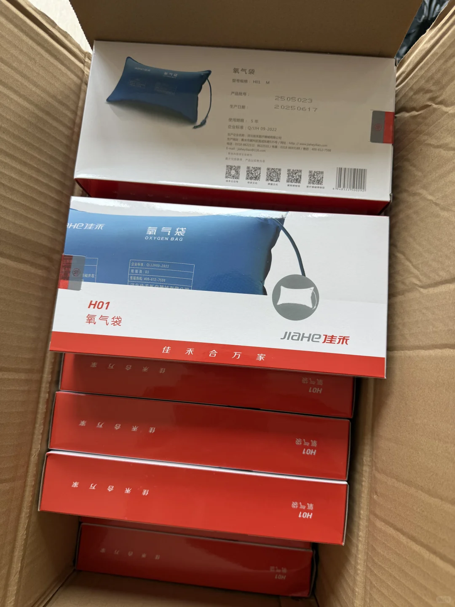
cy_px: 304
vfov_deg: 71.6
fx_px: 421
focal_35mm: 24
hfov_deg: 56.8
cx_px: 228
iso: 64
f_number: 1.78
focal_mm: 6.76
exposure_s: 1/270
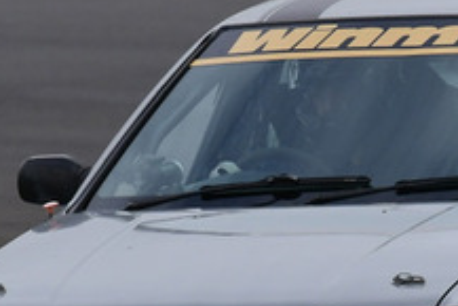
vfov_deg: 0.5
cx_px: 226
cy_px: 103
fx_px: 35212
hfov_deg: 0.7
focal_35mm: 2766
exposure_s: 1/640
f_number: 10
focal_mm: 500
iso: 500
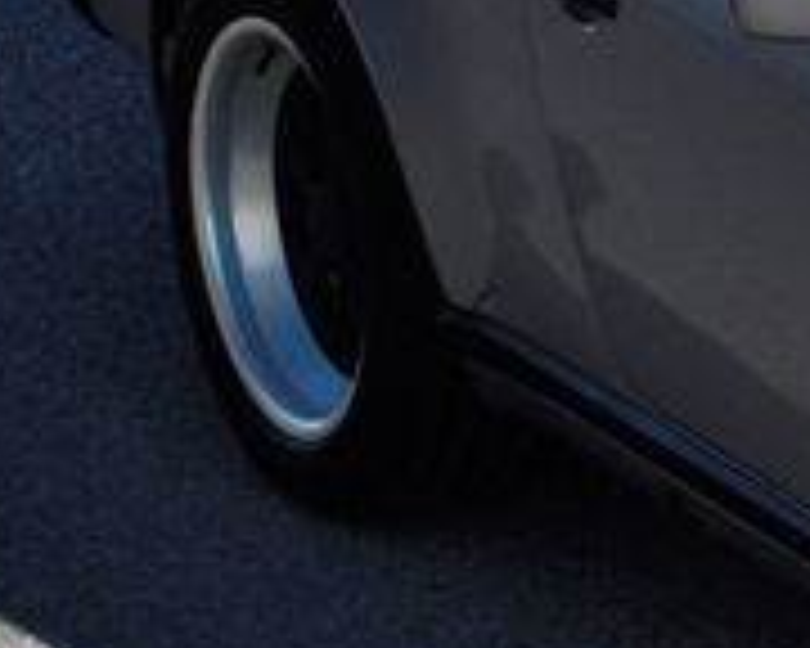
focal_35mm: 929
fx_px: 22271
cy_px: 274
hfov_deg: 2.1
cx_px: 1444
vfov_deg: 1.7
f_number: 6
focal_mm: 155
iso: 500
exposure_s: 1/640
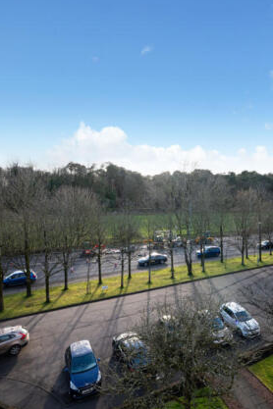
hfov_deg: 55.8
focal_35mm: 22
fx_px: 250
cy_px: 203
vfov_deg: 78.6
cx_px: 186
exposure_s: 1/640
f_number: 8
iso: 640
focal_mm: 14
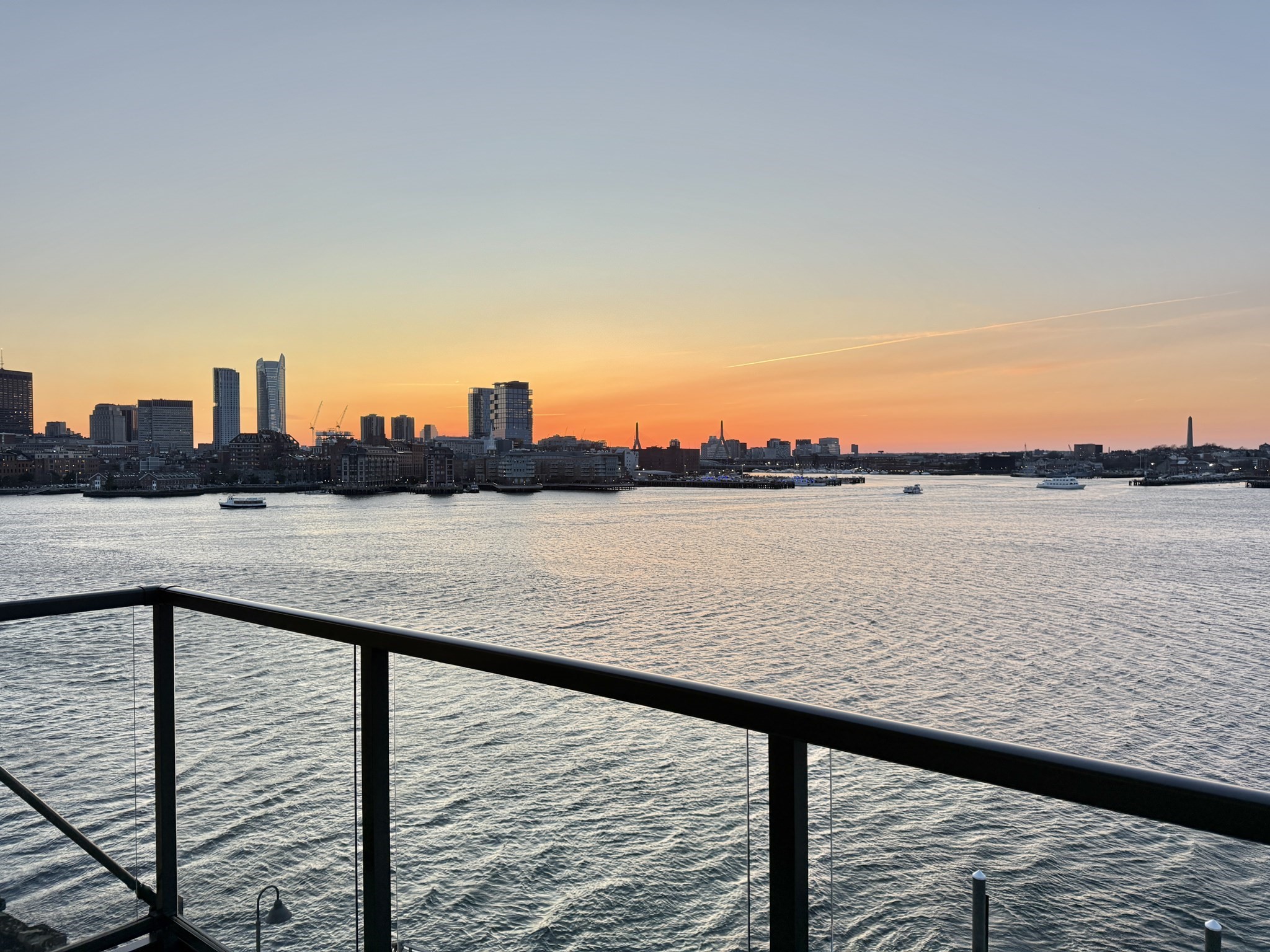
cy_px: 476
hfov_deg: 71.6
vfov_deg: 56.8
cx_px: 635
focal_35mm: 24
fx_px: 881
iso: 125
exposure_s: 1/197
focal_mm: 6.76
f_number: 1.78
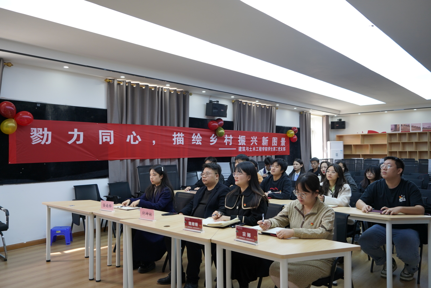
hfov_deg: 63.6
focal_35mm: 29
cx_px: 216
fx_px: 347
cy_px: 144
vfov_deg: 45.0
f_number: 4
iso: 400
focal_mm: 29
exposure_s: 1/160
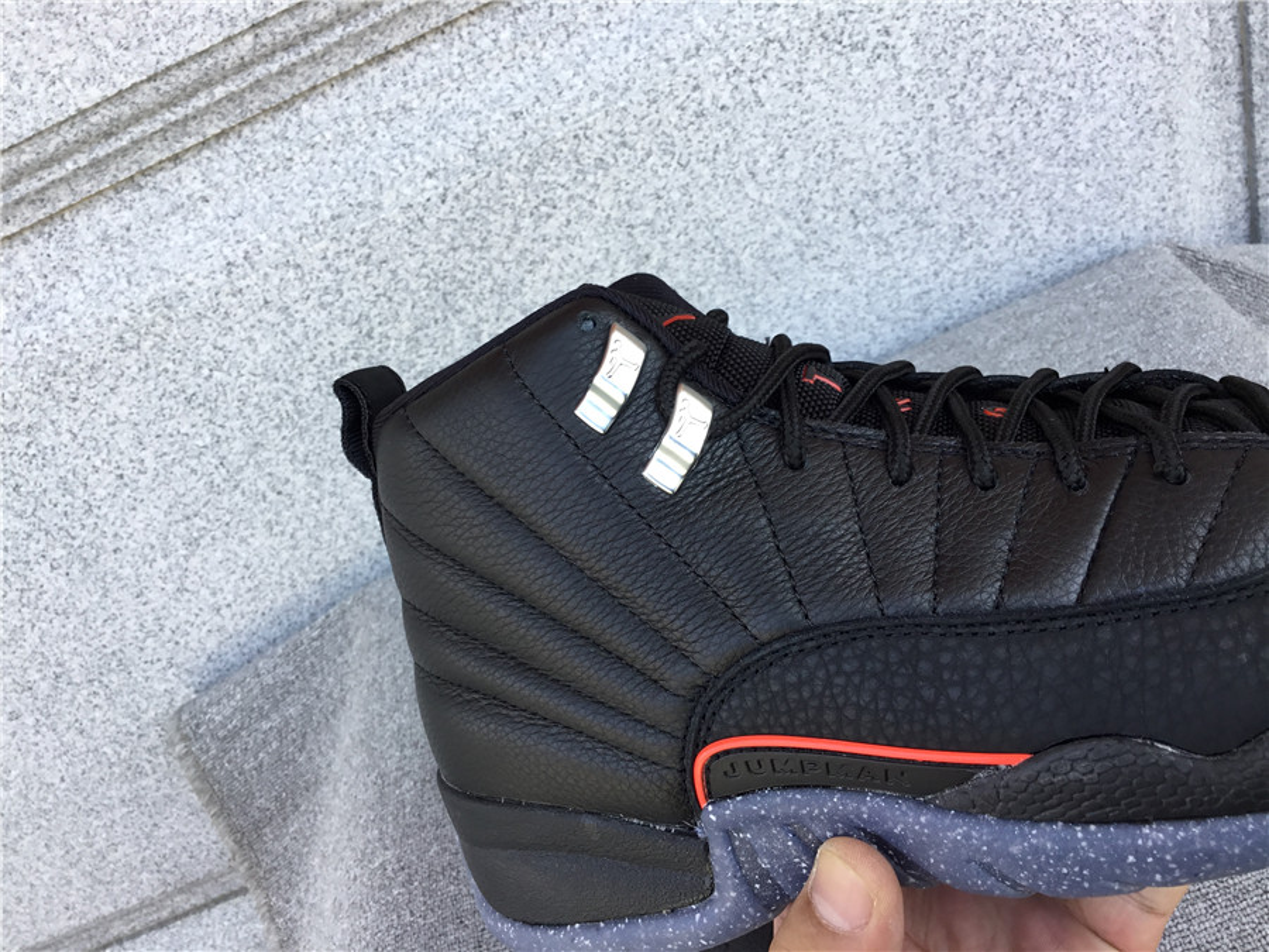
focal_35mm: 31
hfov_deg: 58.4
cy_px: 476
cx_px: 634
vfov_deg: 45.4
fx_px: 1136
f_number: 2.4
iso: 25
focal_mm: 3.3
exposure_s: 1/100
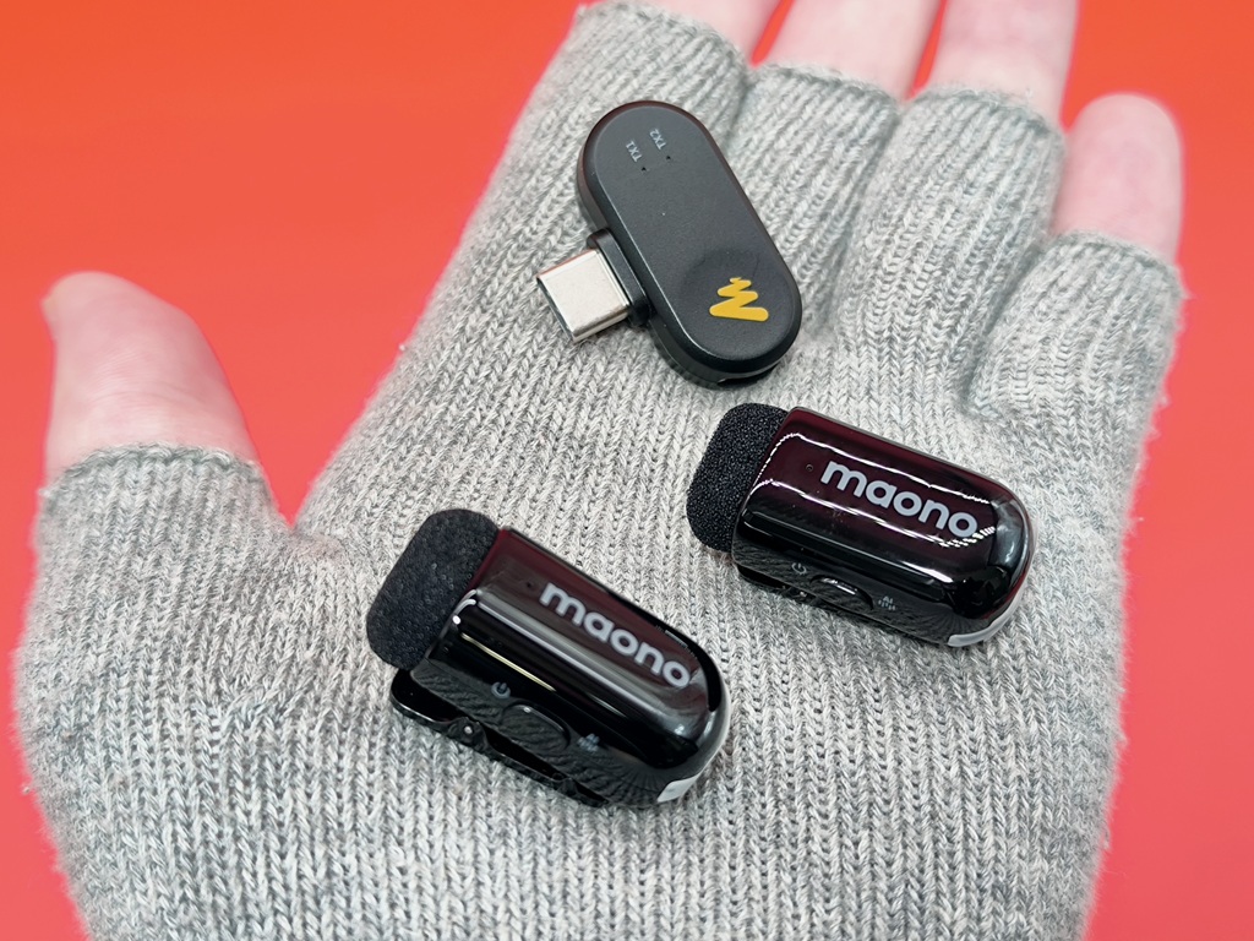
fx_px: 1666
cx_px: 627
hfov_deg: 41.2
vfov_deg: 31.5
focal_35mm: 46
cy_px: 470
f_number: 1.65
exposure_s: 1/50
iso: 640
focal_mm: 6.14
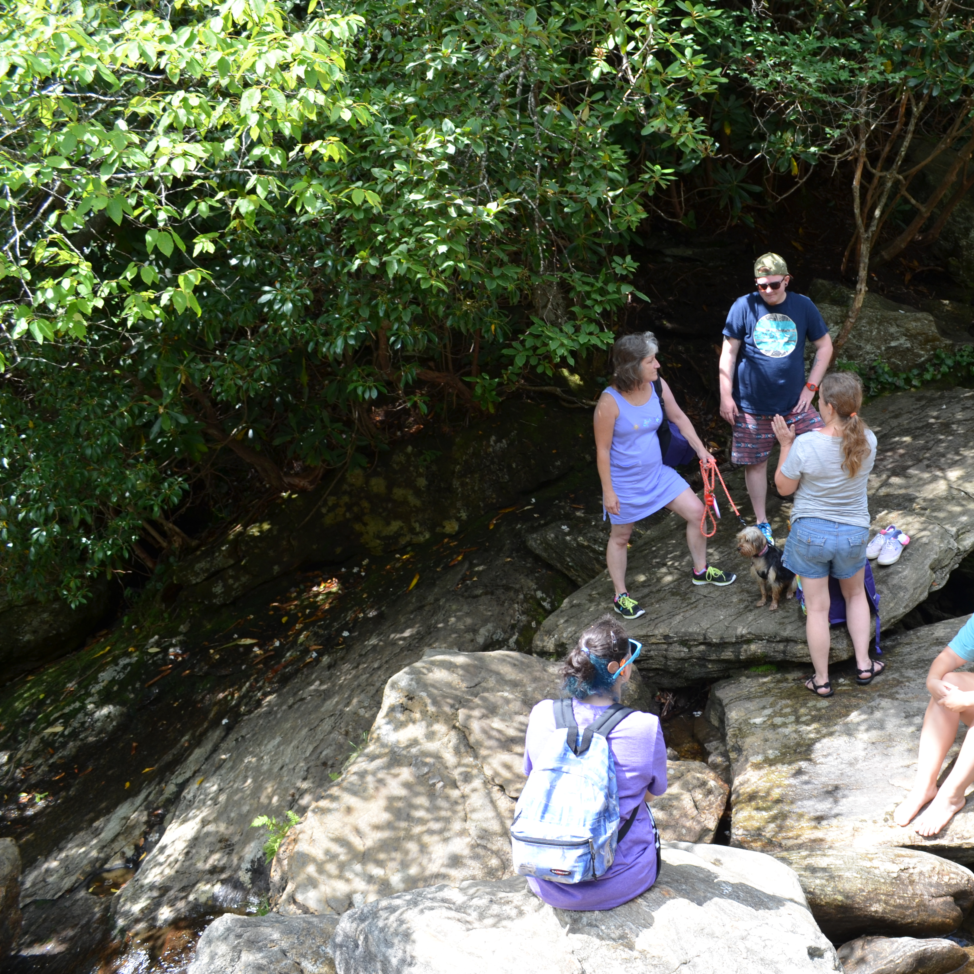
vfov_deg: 47.2
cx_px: 715
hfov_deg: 45.8
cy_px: 482
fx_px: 1114
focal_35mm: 35
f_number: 6.3
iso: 200
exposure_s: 1/160
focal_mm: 18
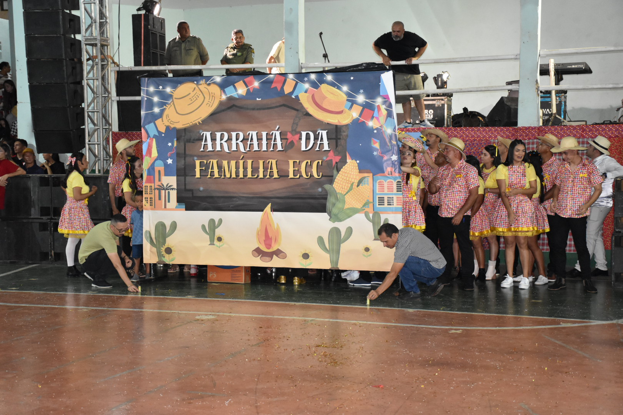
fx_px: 986
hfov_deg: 35.1
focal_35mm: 57
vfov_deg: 23.8
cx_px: 312
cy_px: 208
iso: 3200
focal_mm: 38
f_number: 4.2
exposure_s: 1/100
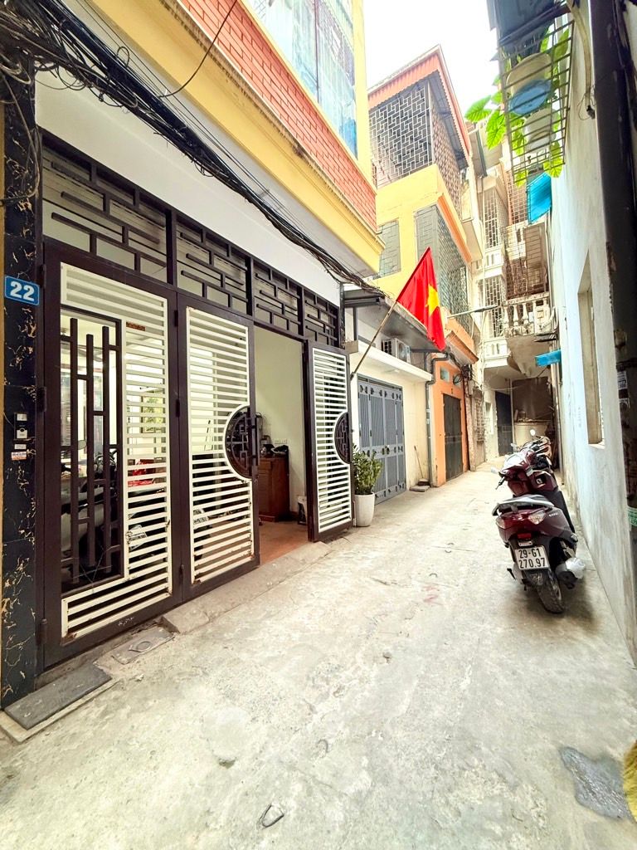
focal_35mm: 14
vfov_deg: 102.1
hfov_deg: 85.7
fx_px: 344
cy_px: 425
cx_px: 318
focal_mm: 2.22
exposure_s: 1/72
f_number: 2.2
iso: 320
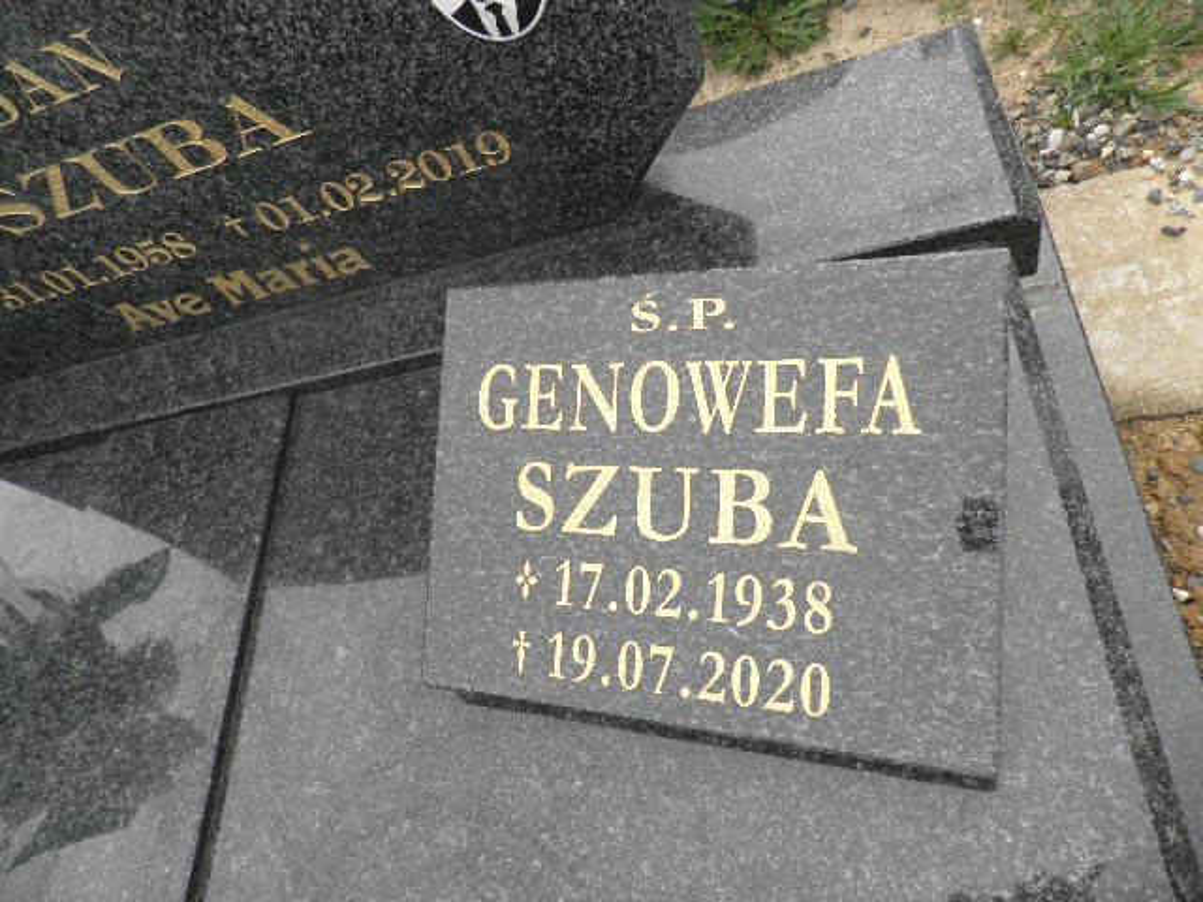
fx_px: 834
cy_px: 451
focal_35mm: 24
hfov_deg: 71.6
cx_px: 602
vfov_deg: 56.8
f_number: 3.3
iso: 64
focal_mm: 4.3
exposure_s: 1/250
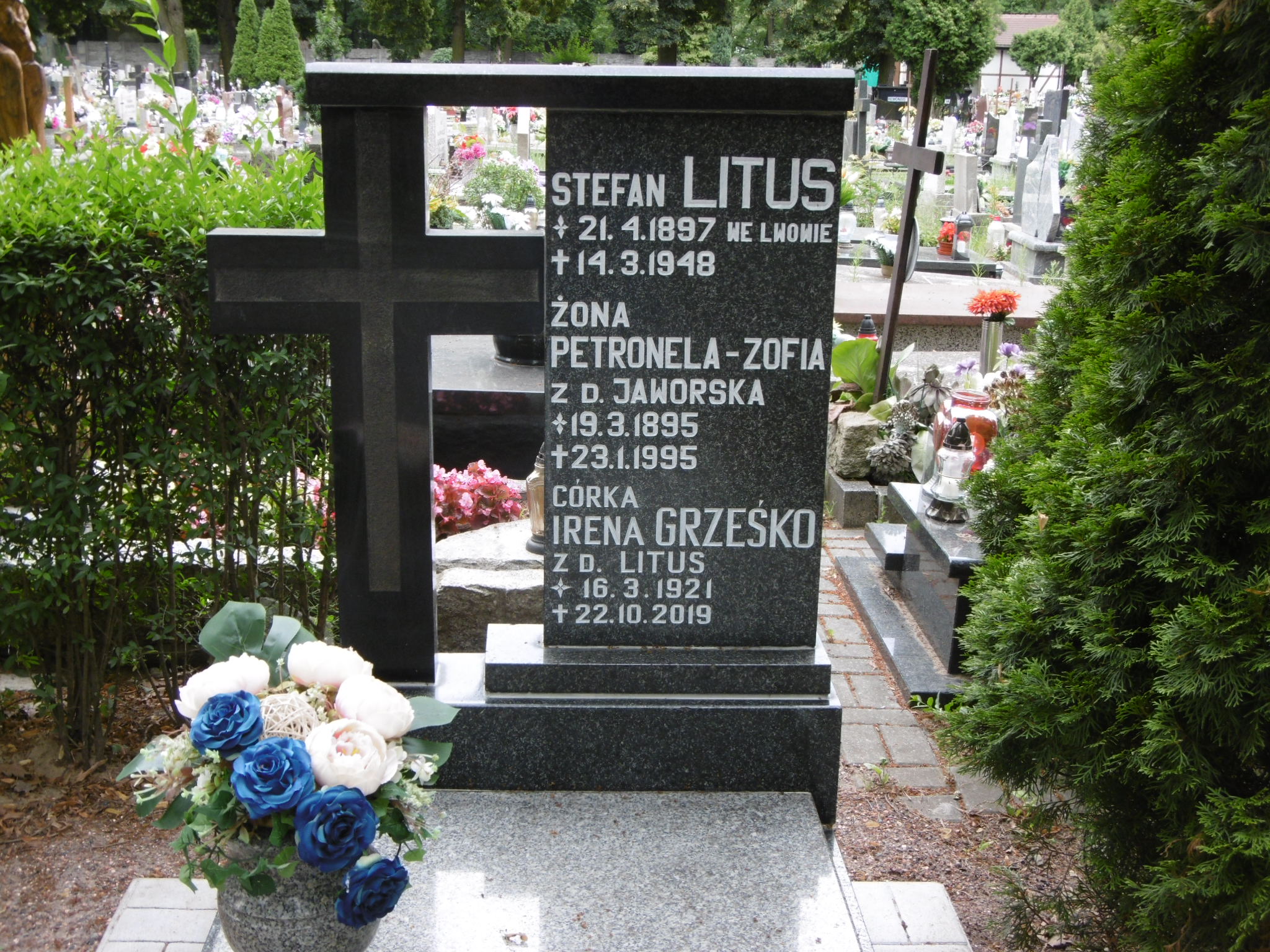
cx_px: 635
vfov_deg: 33.6
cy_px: 476
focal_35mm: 43
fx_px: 1578
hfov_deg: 43.9
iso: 100
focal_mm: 7.7
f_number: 3.8
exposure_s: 1/80
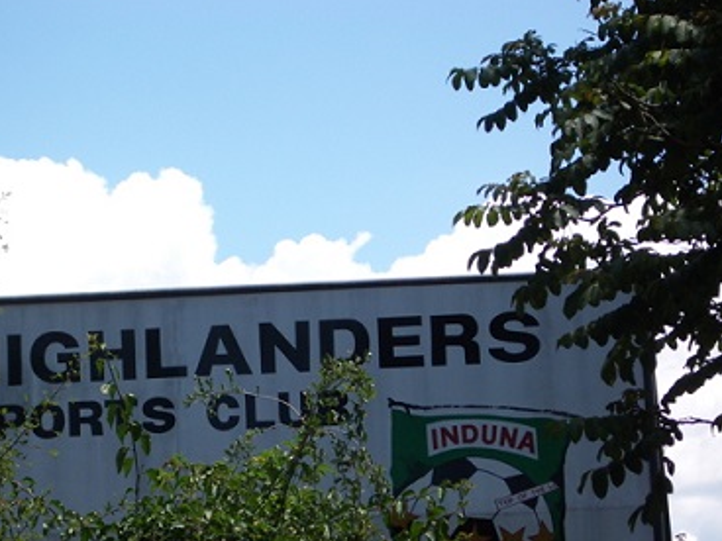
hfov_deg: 13.5
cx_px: 277
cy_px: 355
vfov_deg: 10.2
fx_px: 3045
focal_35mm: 146
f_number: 4.8
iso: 80
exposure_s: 1/320
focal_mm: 17.4
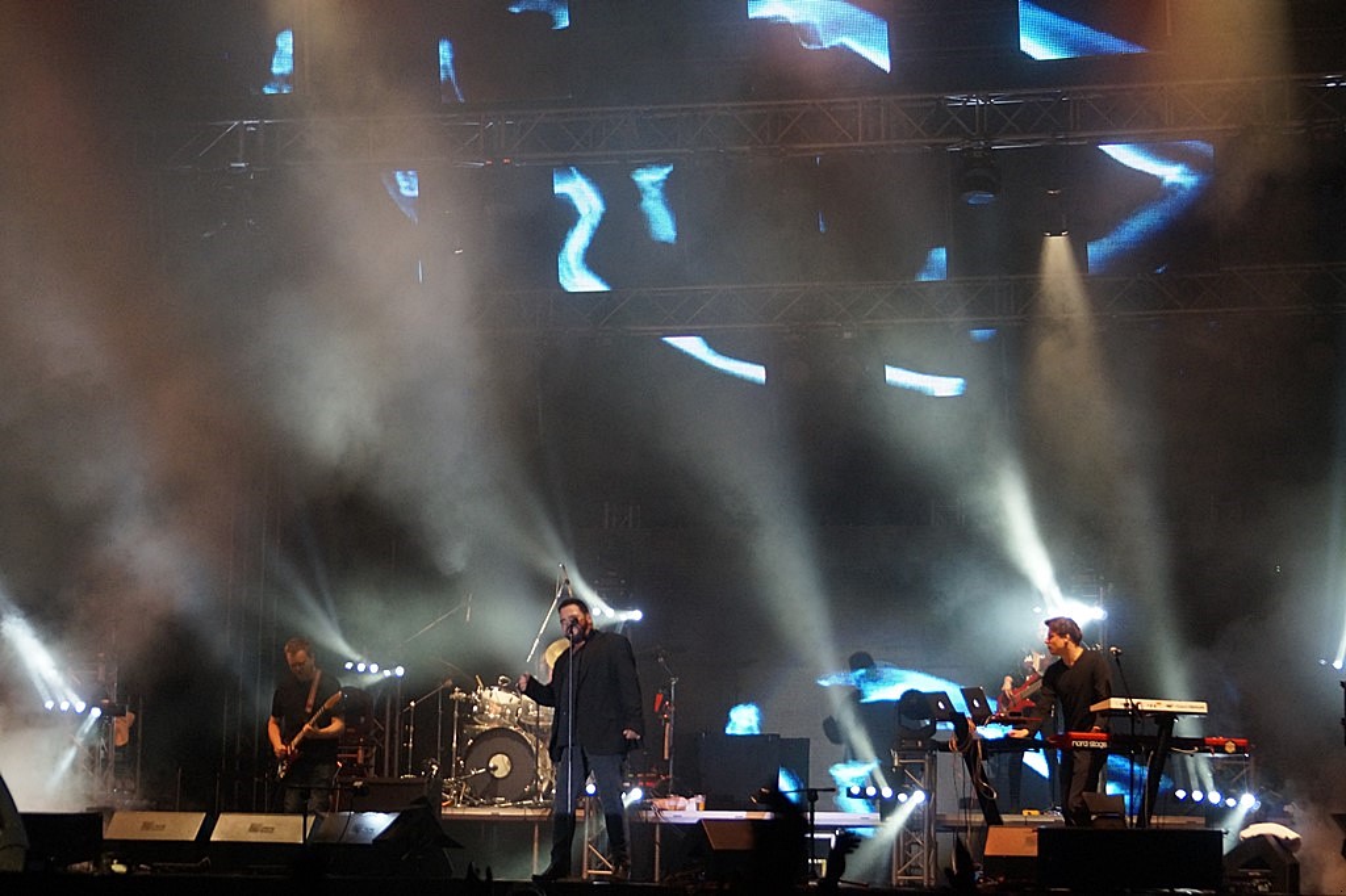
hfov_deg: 24.6
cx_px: 673
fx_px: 3083
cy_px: 448
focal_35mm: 82
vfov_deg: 16.5
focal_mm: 55
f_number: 4.5
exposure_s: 1/125
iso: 2000
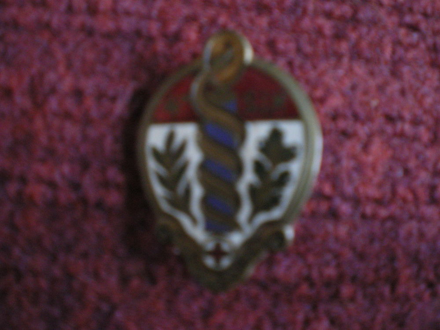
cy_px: 165
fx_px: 483
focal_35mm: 38
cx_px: 220
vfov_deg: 37.7
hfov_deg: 49.0
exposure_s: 1/4
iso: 400
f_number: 3.1
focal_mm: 6.3
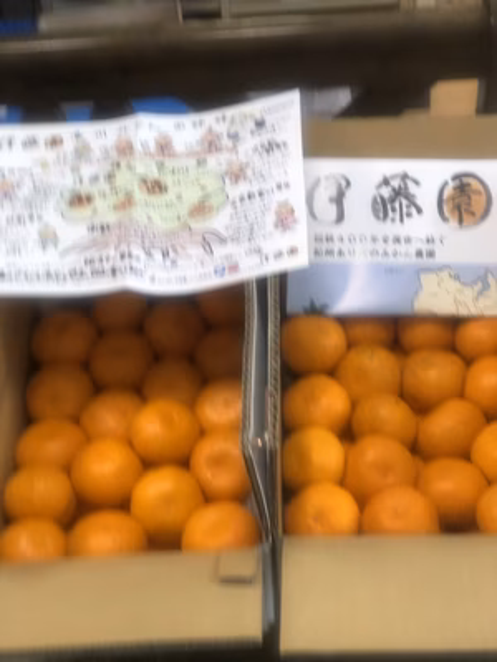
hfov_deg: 25.7
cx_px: 248
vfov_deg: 33.8
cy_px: 331
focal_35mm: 57
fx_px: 1091
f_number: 2.8
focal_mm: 6.6
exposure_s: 1/33
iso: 125
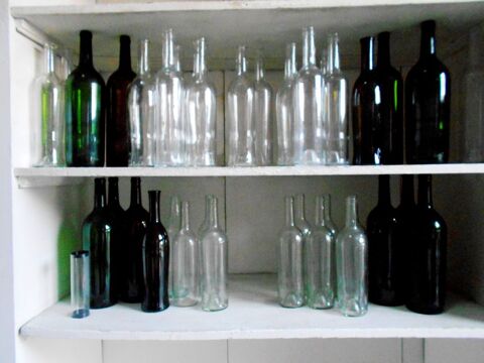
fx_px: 364
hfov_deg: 67.3
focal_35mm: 26
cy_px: 182
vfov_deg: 53.1
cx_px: 242
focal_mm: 4.6
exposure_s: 1/6
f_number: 3.2
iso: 800
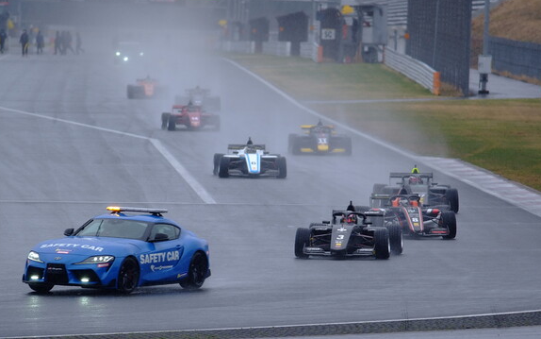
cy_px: 130
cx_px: 272
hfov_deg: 3.7
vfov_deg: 2.3
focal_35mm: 575
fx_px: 8479
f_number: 4
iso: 200
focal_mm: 300
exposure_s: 1/500
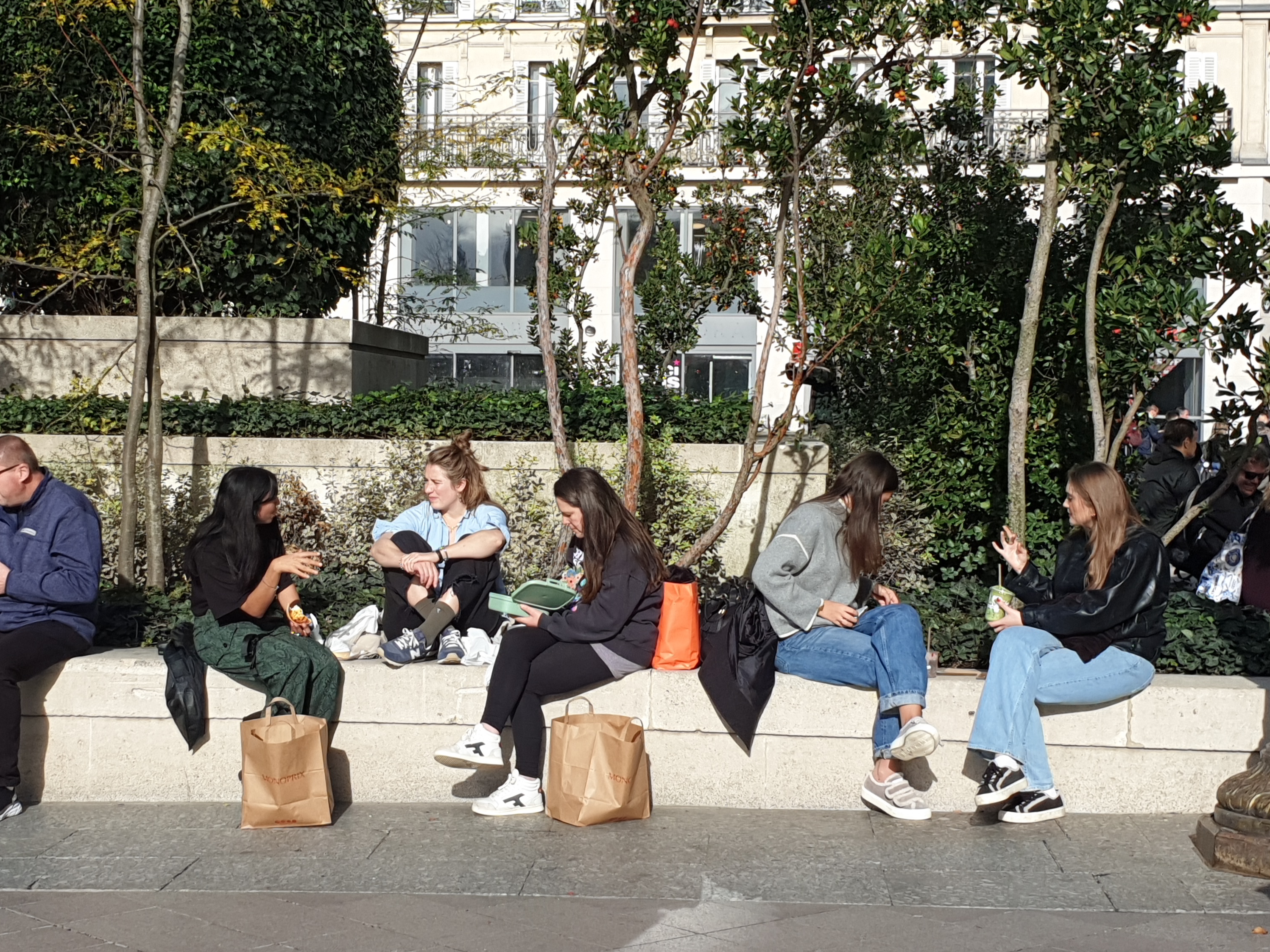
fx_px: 1284
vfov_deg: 40.7
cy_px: 522
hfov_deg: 52.2
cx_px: 491
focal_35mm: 35
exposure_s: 1/1748
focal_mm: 4.3
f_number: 2.4
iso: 50
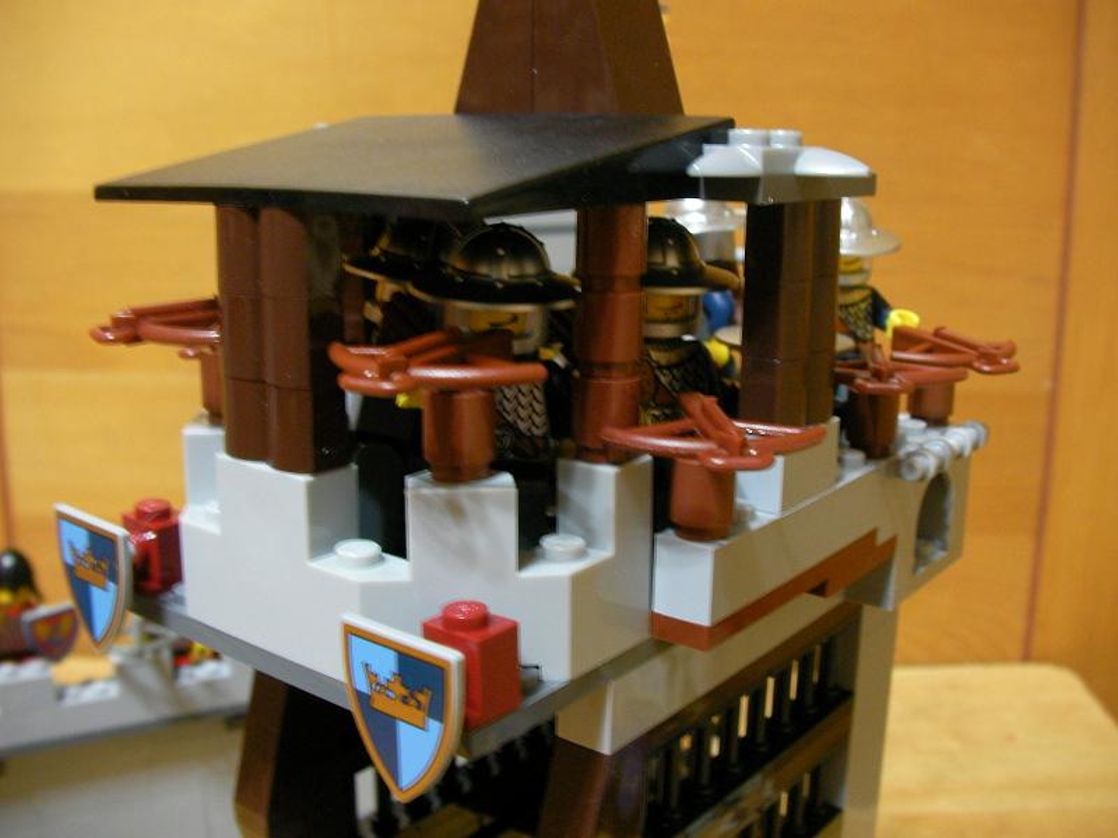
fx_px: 1227
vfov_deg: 37.7
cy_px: 419
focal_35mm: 38
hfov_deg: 49.0
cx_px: 559
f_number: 3.5
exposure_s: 1/2.6
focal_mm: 6.3
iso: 200
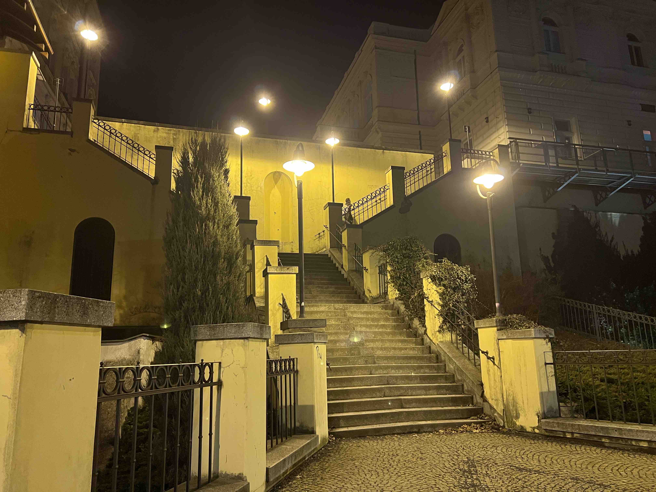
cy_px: 246
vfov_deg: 53.1
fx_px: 493
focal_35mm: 26
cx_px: 328
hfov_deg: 67.3
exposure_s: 1/33
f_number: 1.5
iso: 400
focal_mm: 5.7
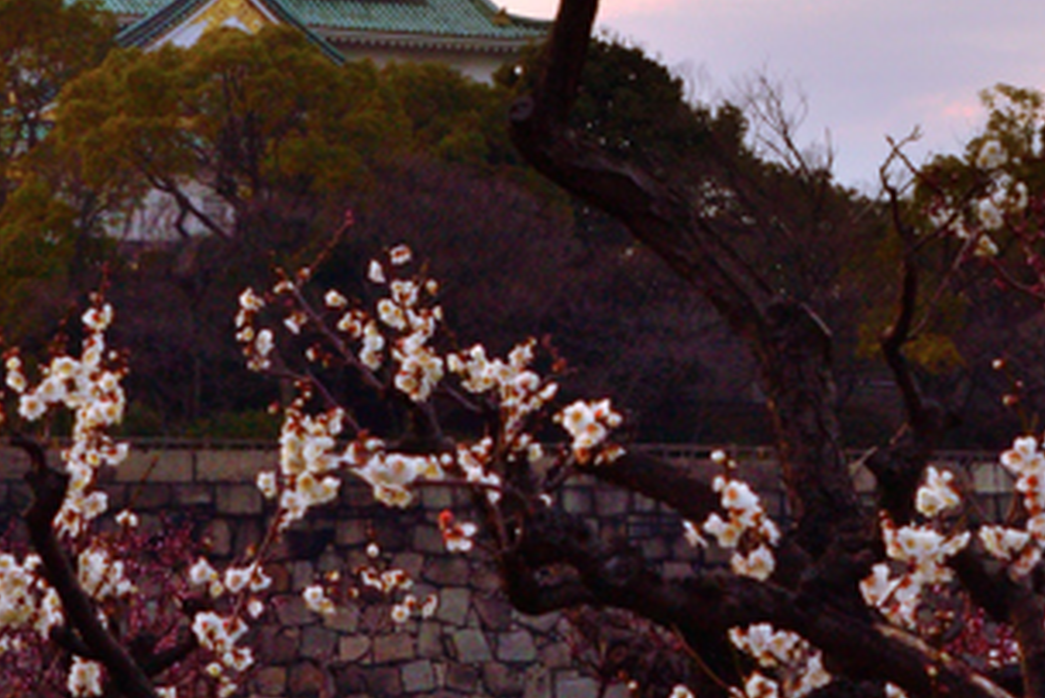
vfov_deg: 6.2
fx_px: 6447
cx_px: 908
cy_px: 28
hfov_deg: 9.2
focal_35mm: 222
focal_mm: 44
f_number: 14
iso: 800
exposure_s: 1/80
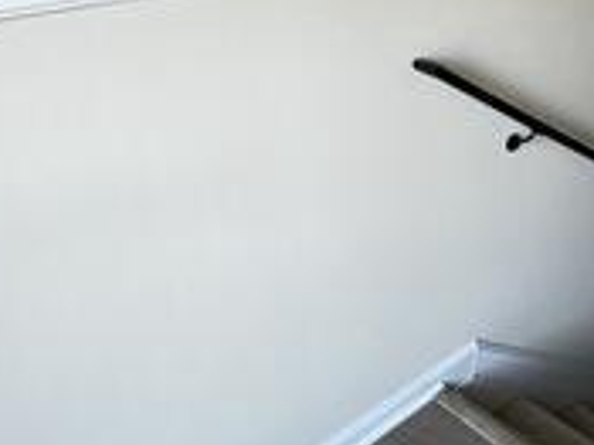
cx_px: 709
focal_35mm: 38
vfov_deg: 33.3
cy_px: -34
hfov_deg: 37.4
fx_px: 652
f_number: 1.8
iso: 125
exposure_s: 1/60
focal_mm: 1.57
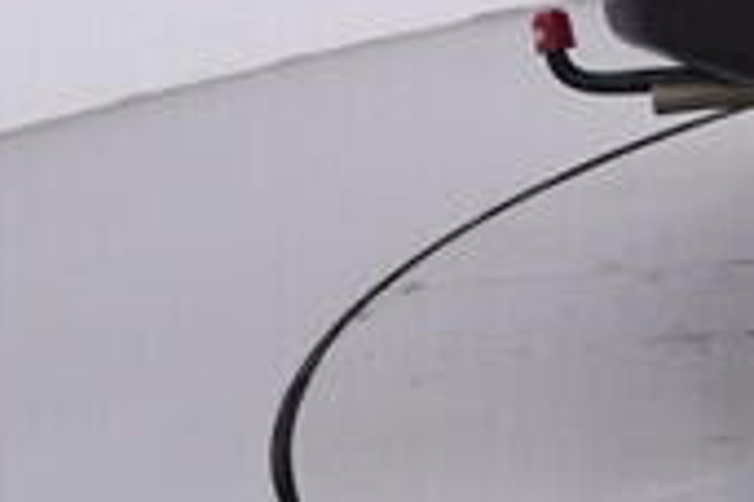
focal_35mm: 135
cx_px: 1997
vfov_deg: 9.9
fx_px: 2827
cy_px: -207
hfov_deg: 11.5
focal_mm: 15
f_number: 5
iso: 200
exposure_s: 1/80
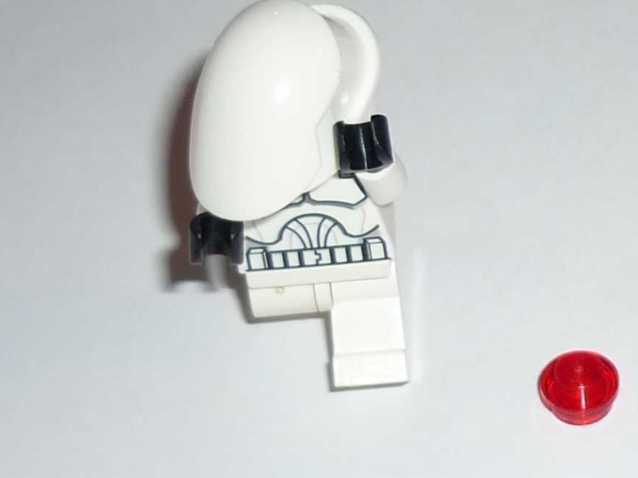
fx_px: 2267
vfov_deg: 12.0
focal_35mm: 123
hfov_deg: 15.8
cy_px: 173
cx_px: 574
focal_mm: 5.5
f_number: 2.8
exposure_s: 1/30
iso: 100
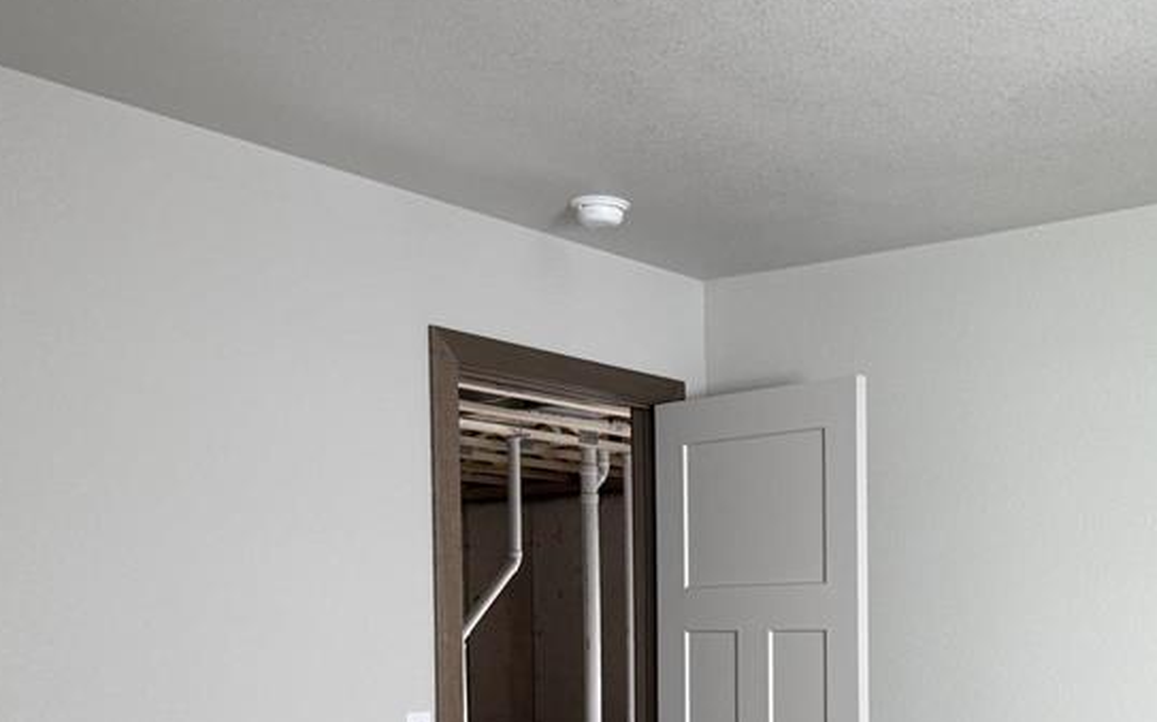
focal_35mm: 48
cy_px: 633
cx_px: 871
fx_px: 1513
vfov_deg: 26.1
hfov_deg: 40.6
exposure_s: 1/120
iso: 200
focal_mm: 6.76
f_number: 1.78
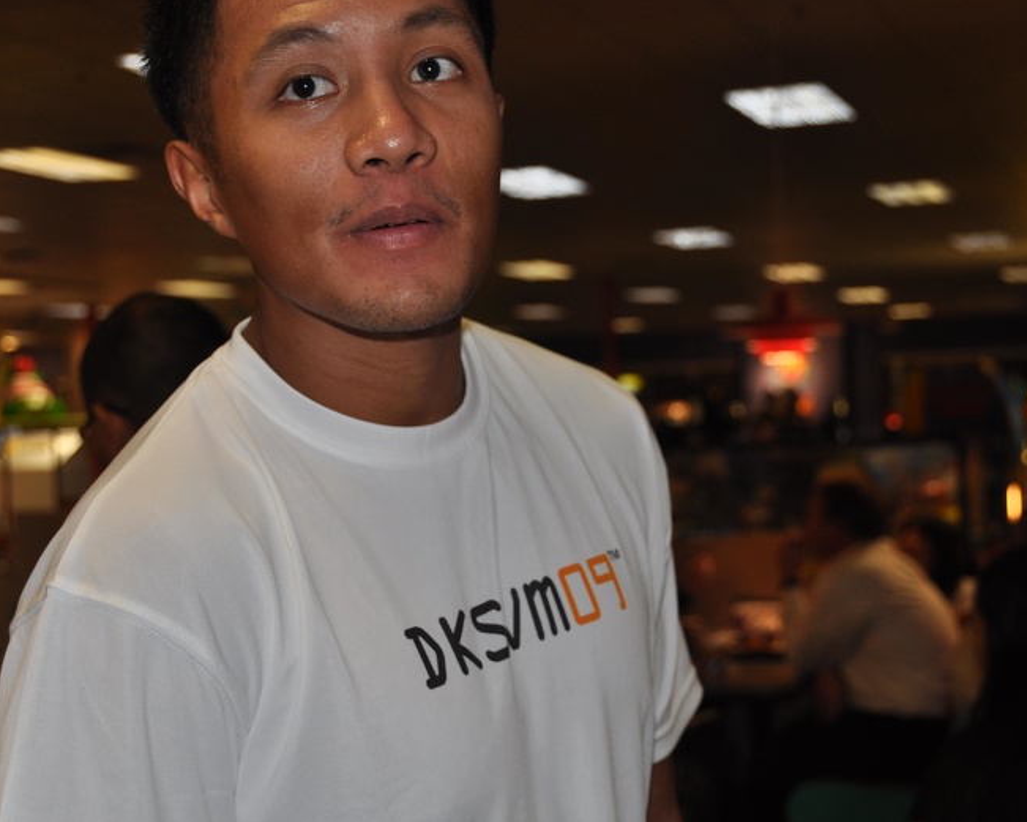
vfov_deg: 23.5
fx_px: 1976
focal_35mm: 65
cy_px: 410
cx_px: 546
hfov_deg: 29.1
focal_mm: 38
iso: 400
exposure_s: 1/60
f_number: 4.2
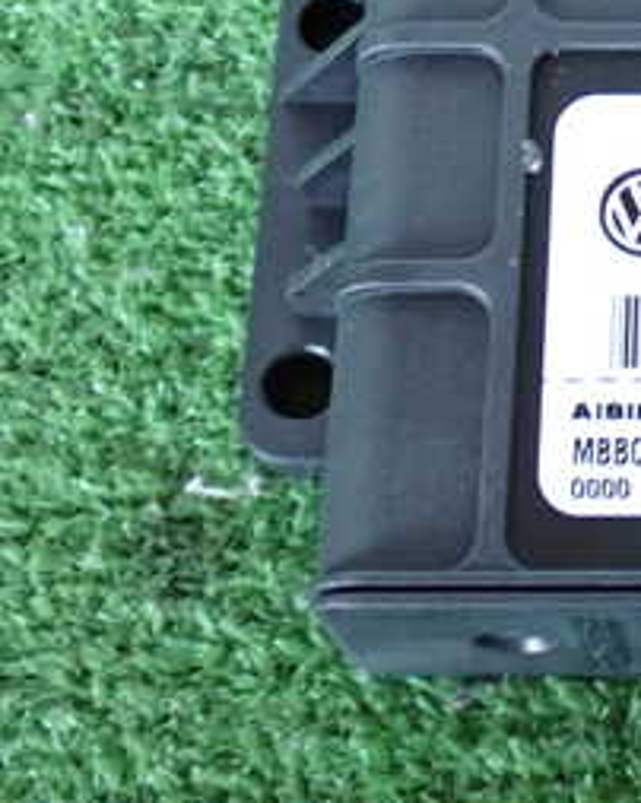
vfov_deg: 18.6
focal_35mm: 102
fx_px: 2422
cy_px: 143
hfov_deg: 14.4
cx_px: 850
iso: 800
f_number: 2.9
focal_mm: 7.84
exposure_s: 1/25
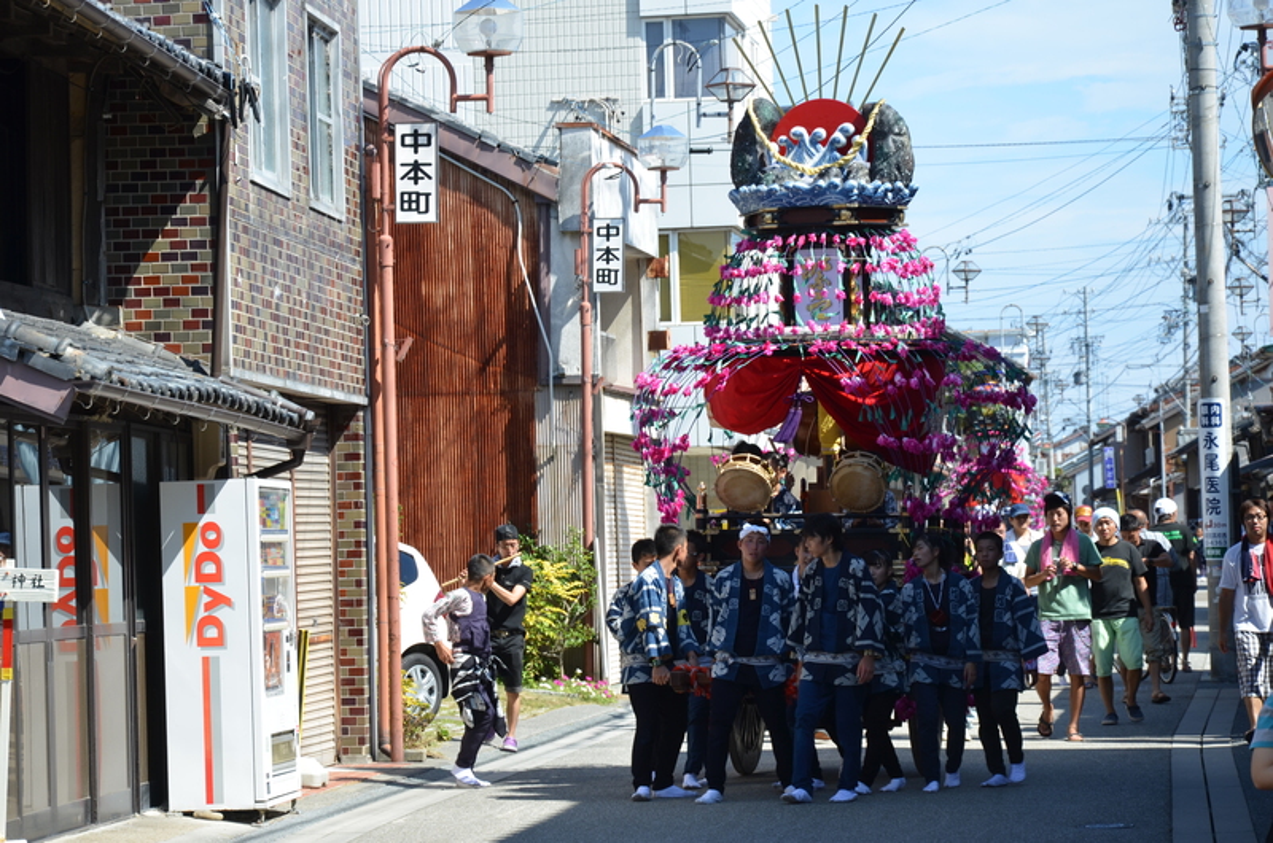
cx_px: 636
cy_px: 422
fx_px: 4500
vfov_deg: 10.7
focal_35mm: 128
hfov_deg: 16.1
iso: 160
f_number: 8
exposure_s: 1/250
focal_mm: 85
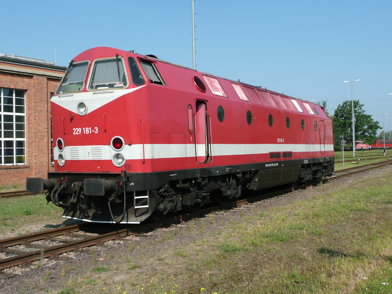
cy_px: 147
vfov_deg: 36.0
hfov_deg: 46.8
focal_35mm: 40
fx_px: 453
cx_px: 196
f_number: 3.9
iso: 100
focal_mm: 6.5
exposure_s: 1/800
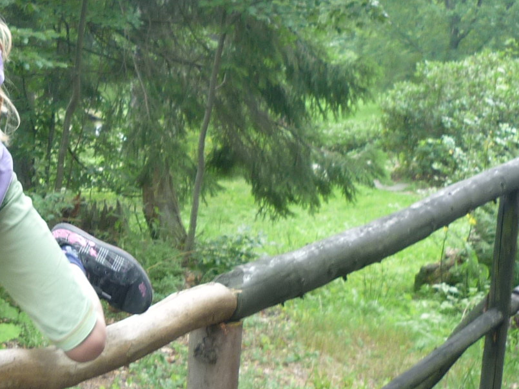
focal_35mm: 84
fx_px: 1259
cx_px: 5
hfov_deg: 22.4
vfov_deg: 17.5
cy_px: 218
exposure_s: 1/50
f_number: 2.8
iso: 80
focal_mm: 5.5
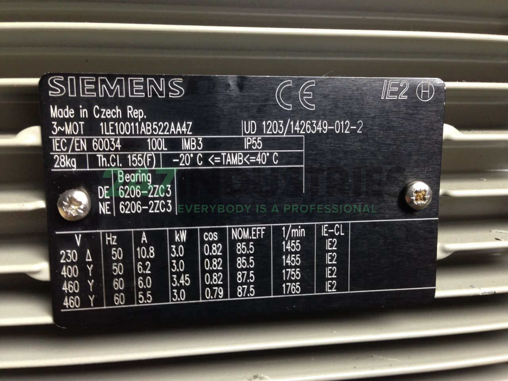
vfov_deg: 42.9
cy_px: 190
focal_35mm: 33
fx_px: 484
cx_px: 254
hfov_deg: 55.4
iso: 125
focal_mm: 4.12
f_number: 2.4
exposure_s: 1/20
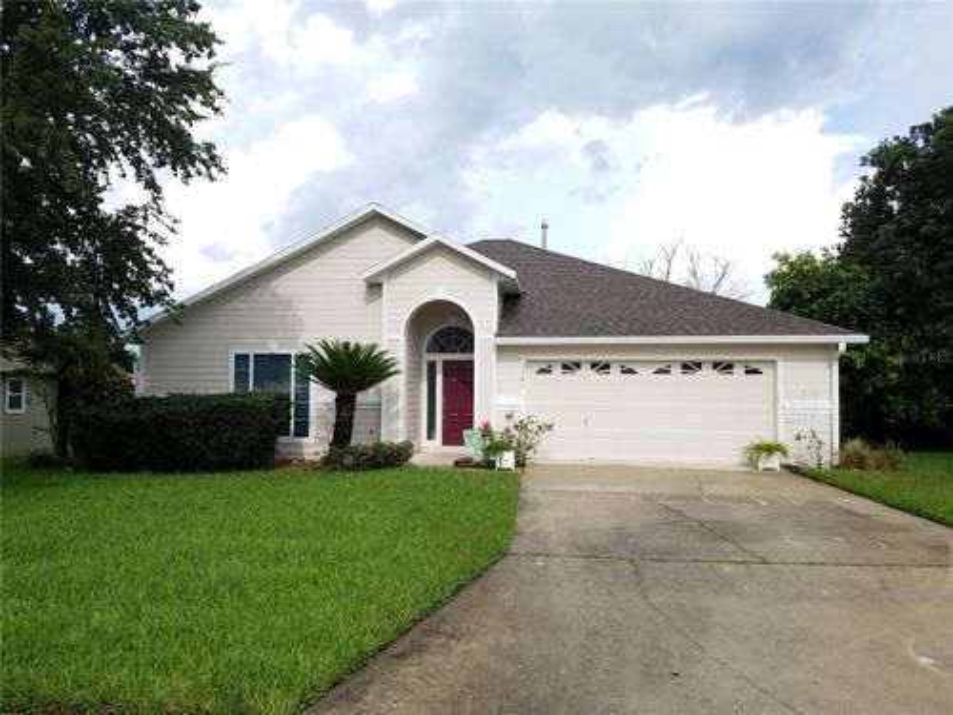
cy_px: 358
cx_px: 476
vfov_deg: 53.1
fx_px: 716
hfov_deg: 67.3
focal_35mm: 26
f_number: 1.7
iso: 50
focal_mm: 4.2
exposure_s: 1/1464
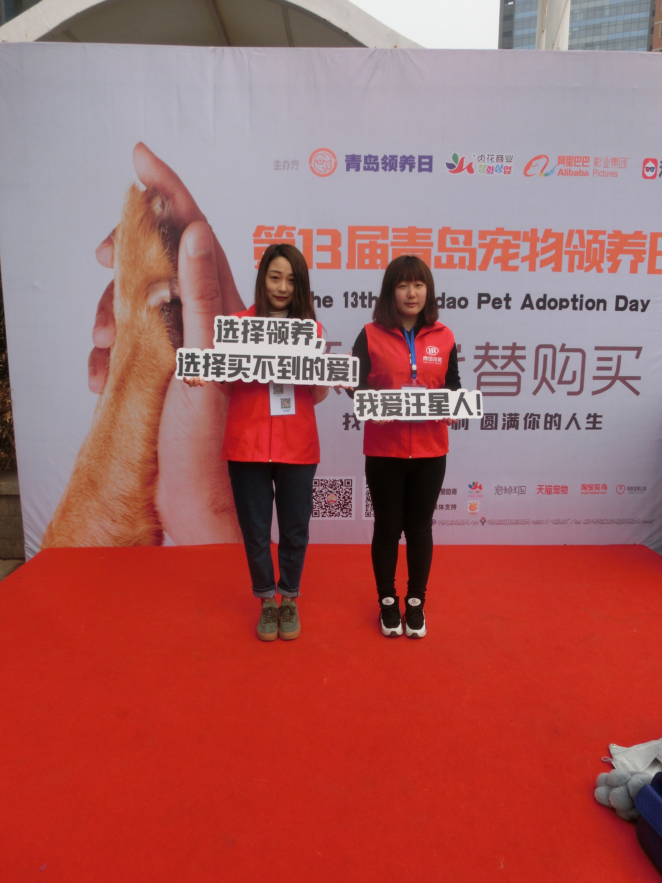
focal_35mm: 24
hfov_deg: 56.8
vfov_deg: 71.6
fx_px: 612
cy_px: 442
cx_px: 331
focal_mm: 4.24
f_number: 7.9
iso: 80
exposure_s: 1/160
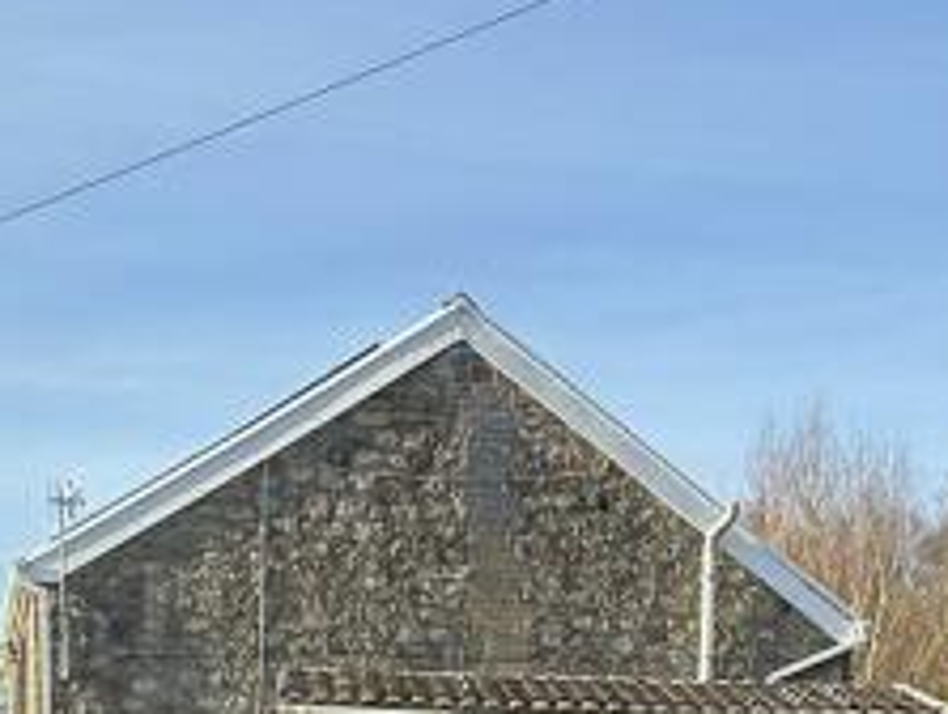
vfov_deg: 12.0
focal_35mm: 110
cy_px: 1449
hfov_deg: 17.8
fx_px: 3017
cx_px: 531
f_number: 1.78
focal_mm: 6.86
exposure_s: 1/1357
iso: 80
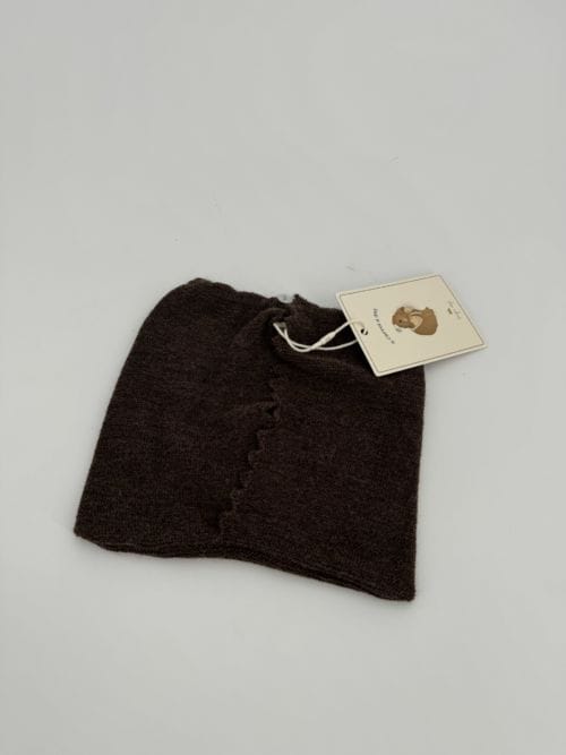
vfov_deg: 71.6
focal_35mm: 24
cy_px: 378
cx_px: 283
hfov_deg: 56.8
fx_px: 523
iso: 80
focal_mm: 6.86
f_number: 1.78
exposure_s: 1/1238
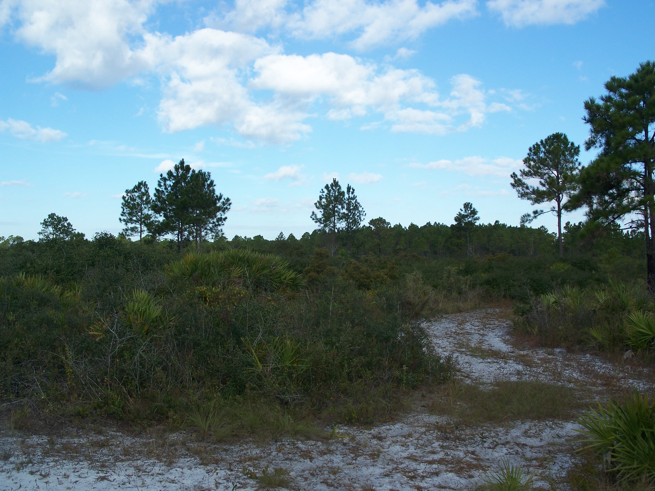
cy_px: 246
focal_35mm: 37
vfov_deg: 38.7
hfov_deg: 50.1
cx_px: 328
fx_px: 700
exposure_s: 1/400
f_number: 4
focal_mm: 7.8
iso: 64
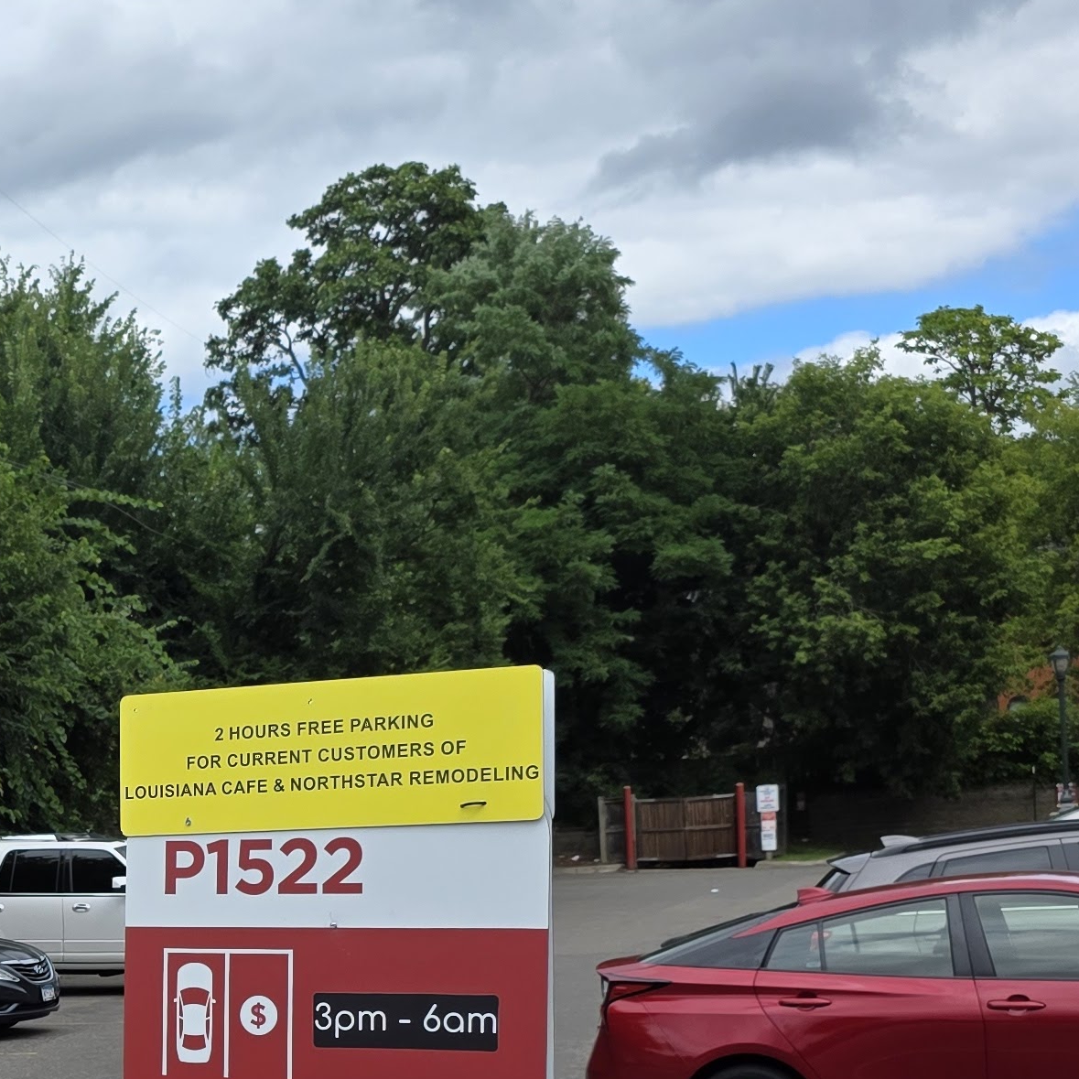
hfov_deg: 23.5
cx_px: -91
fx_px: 2433
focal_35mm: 69
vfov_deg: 24.3
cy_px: 974
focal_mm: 6.3
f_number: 1.7
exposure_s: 1/4650
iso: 80
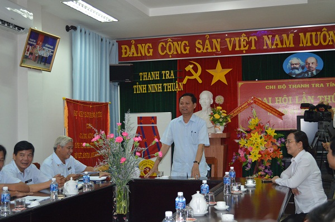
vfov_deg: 28.0
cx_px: 168
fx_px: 446
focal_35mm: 48
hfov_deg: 41.2
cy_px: 111
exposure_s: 1/60
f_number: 4.8
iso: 800
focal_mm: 32
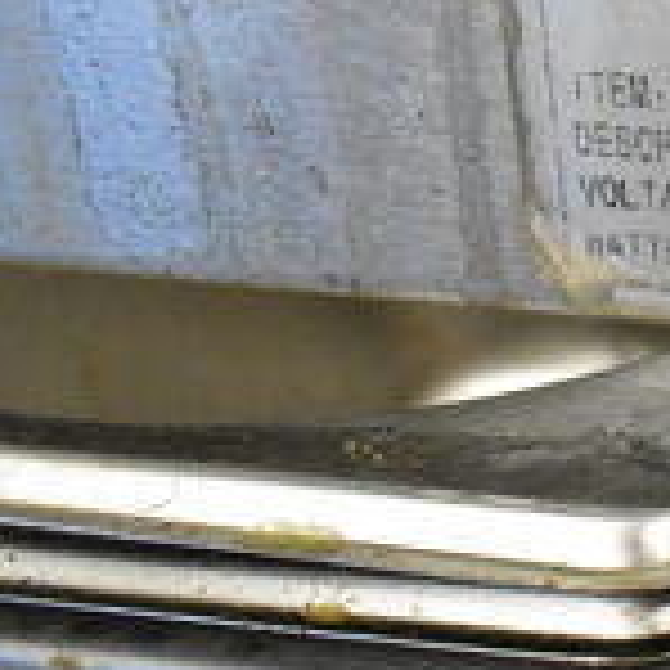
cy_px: 153
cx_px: 1291
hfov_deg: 15.3
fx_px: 2058
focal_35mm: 94
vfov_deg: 18.3
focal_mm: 18
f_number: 7.1
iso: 6400
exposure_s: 1/200
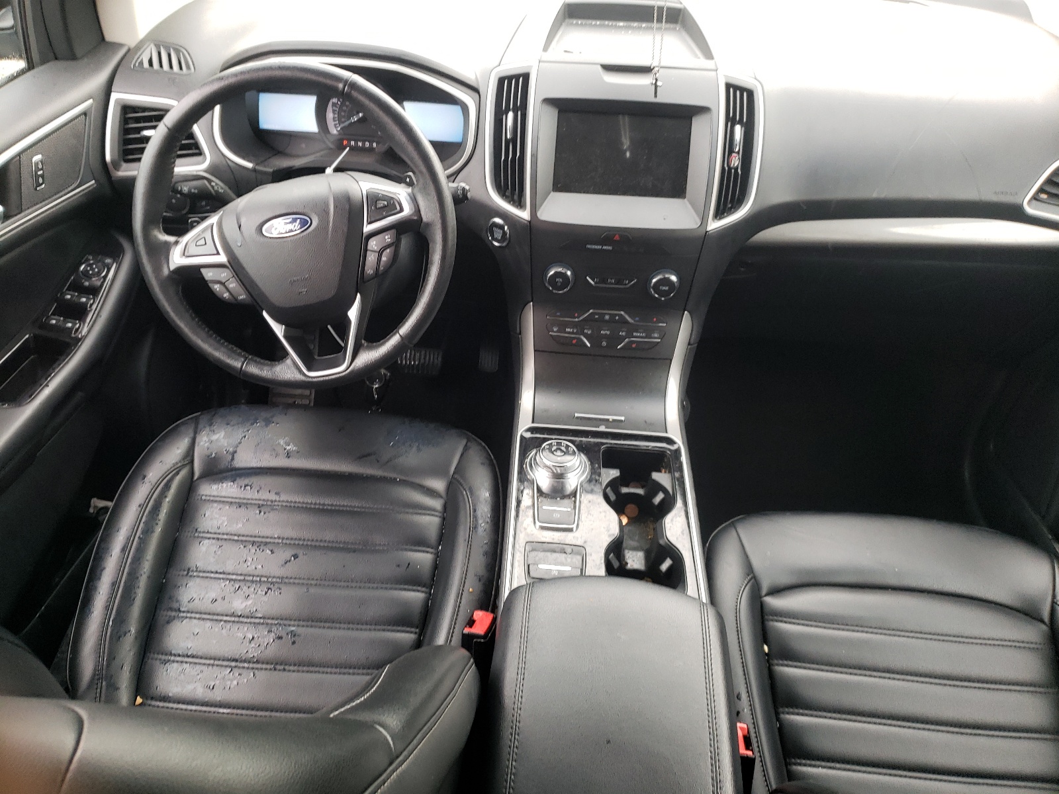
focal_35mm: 26
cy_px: 397
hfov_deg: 67.3
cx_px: 530
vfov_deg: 53.1
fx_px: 795
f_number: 1.5
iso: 89
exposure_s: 1/60.2
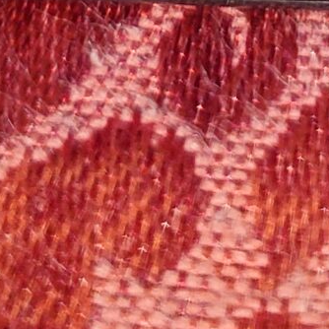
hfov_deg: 9.8
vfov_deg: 8.6
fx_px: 1893
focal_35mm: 176
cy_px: -593
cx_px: 421
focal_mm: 4.3
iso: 160
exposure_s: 1/120
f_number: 1.5
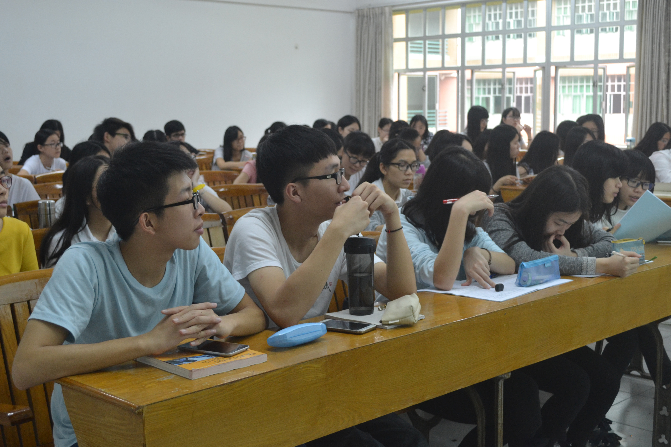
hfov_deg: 41.1
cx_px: 345
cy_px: 238
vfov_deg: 28.1
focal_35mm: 48
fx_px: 895
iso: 800
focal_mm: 30
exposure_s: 1/30
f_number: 4.5
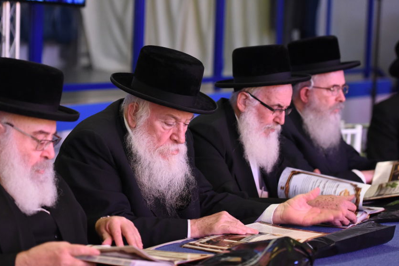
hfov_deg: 17.6
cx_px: 168
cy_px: 158
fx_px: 1285
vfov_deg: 11.8
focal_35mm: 116
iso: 4000
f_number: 2.8
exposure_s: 1/50
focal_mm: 95
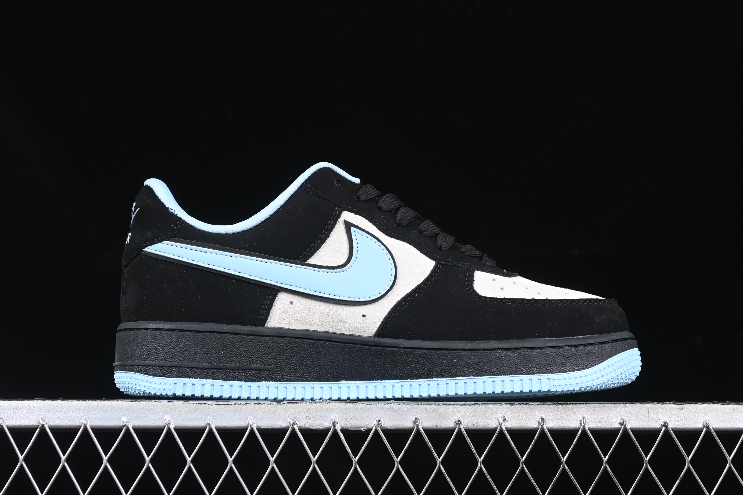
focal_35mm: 75
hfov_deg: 27.0
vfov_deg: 18.2
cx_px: 372
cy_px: 248
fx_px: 1548
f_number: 6.3
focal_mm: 50
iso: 160
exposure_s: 1/50
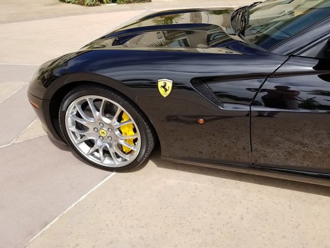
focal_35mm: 26
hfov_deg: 67.3
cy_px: 124
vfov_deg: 53.1
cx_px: 165
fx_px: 248
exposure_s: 1/2448
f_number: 1.7
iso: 50
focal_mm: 4.3
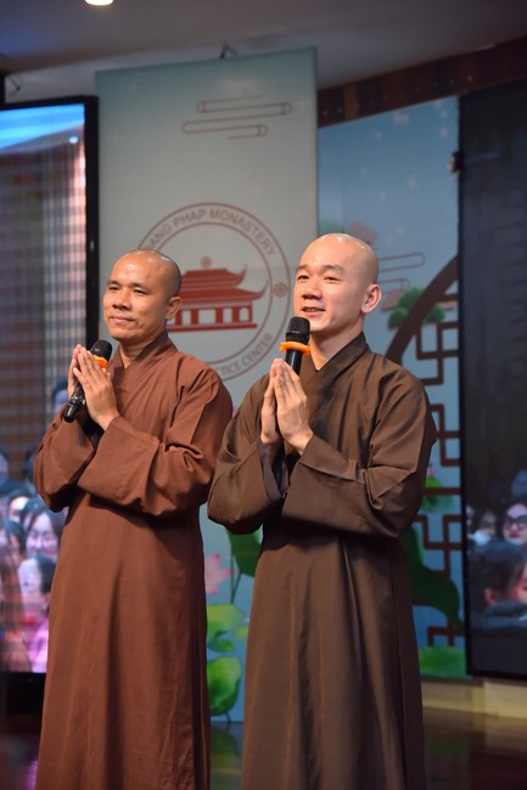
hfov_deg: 16.1
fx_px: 1867
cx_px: 264
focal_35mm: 85
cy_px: 395
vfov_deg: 23.9
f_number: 5.6
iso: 1000
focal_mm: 85
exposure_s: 1/160
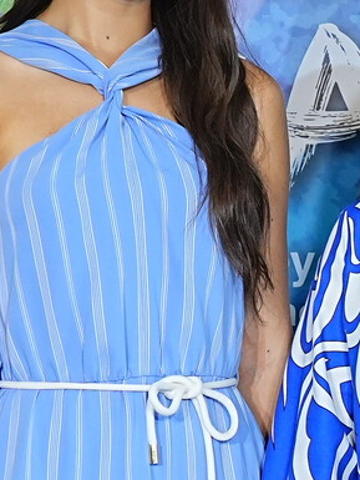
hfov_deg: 5.4
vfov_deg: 7.2
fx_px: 3825
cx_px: 490
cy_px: 318
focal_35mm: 276
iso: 1000
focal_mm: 48
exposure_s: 1/250
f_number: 5.6
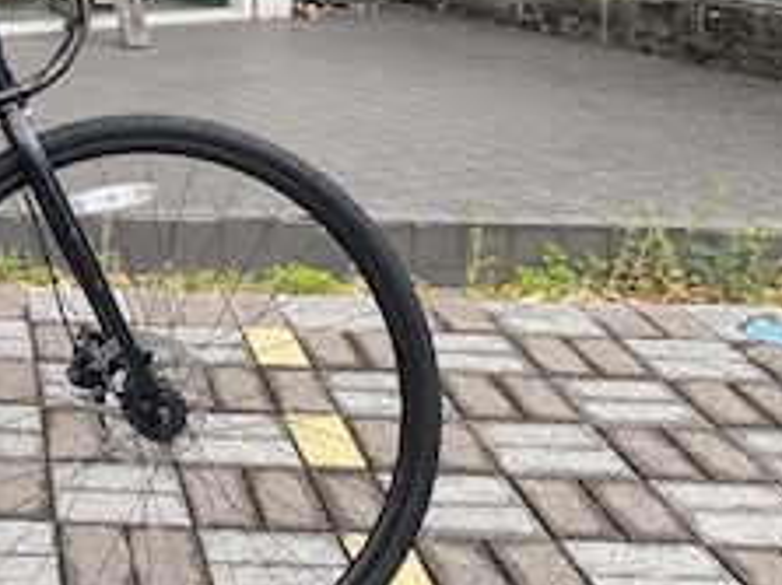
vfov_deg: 20.1
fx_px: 1580
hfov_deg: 25.0
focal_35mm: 70
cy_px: -49
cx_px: -165
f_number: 1.8
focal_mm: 4.25
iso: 32
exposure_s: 1/149
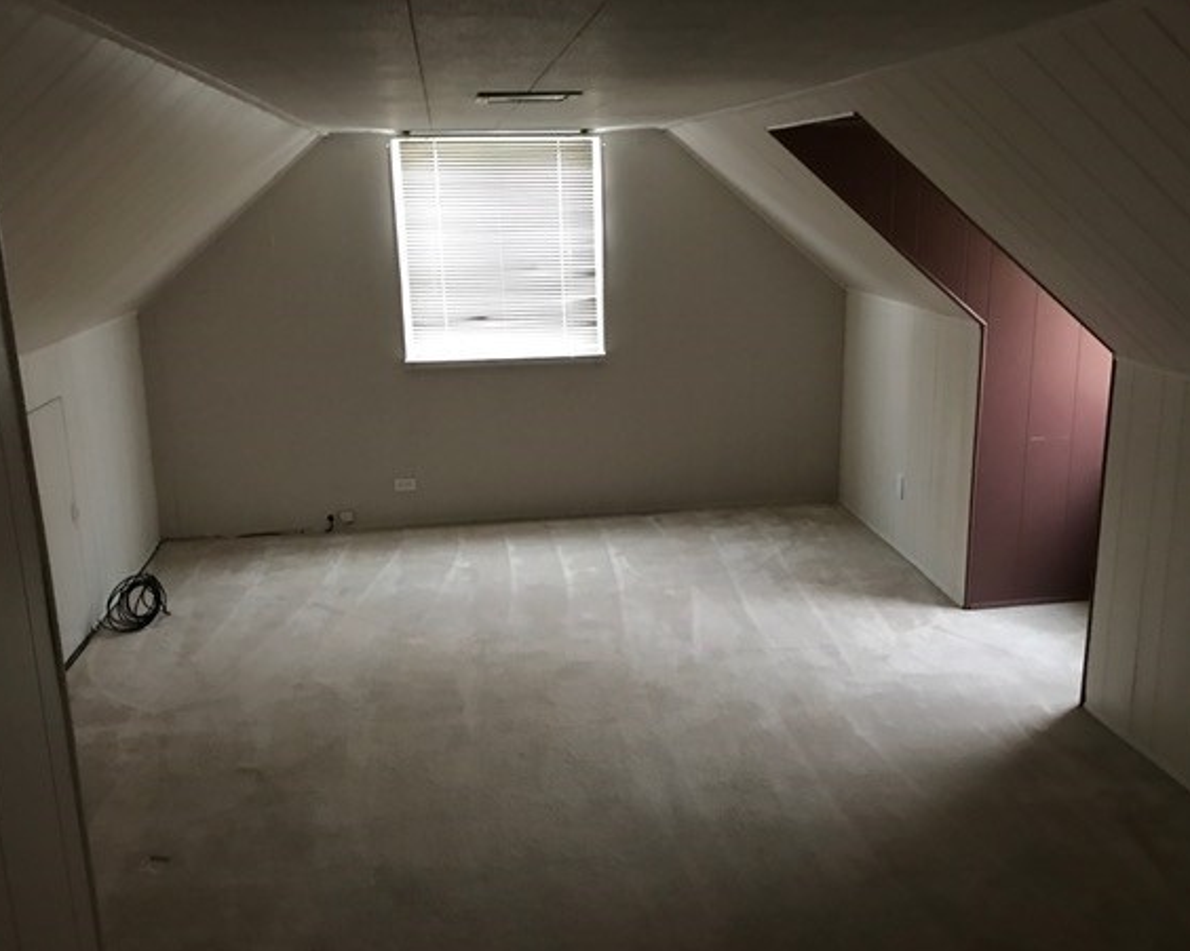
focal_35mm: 31
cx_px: 612
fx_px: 1092
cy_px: 483
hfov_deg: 57.2
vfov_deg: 47.1
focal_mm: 3.99
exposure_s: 1/8
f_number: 1.8
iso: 100
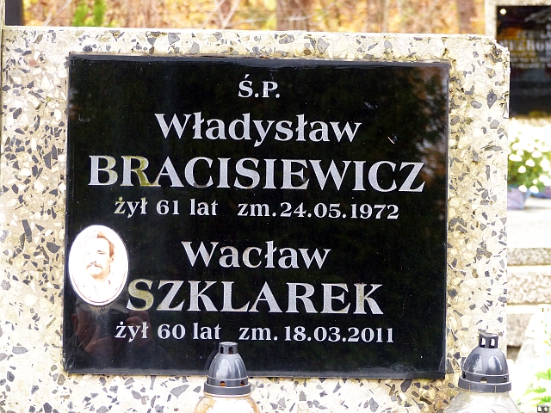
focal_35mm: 147
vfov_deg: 10.1
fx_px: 2340
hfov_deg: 13.4
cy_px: 206
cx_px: 276
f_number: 2.8
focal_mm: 26.5
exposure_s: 1/80
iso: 200
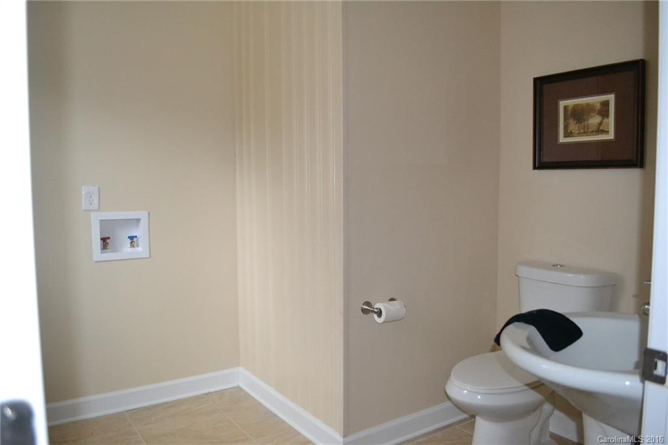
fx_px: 501
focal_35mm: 27
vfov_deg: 47.9
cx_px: 334
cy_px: 222
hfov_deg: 67.4
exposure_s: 1/60
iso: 2800
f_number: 3.5
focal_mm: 18
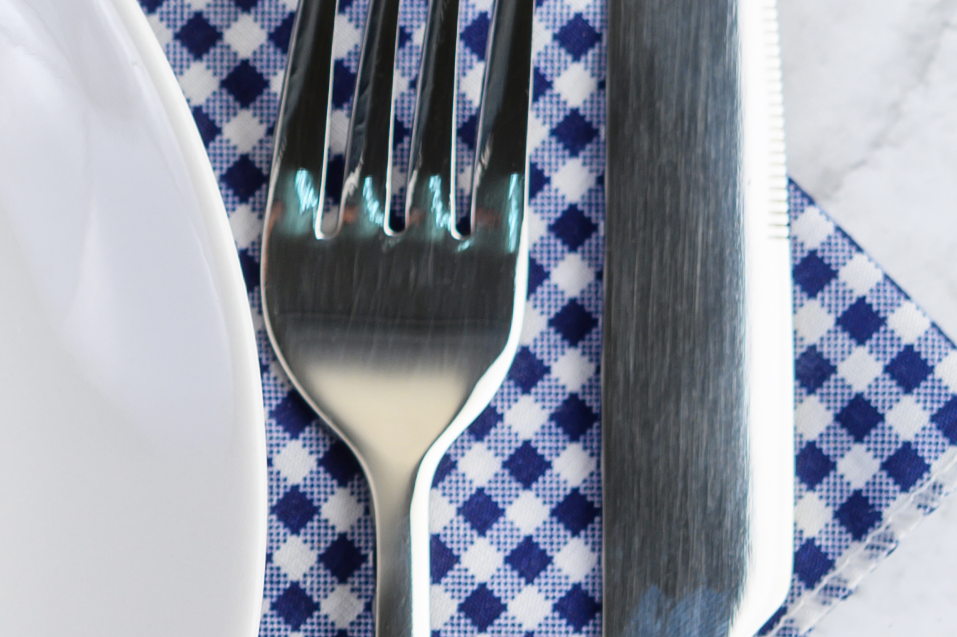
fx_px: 6190
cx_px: -754
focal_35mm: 233
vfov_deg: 5.9
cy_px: 434
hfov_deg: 8.5
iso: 100
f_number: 6.3
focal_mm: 60
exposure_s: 1/125
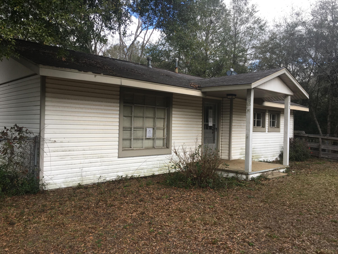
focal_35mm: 29
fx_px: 283
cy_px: 127
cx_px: 169
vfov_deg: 48.2
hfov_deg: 61.7
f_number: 2.2
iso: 25
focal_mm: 4.15
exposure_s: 1/545
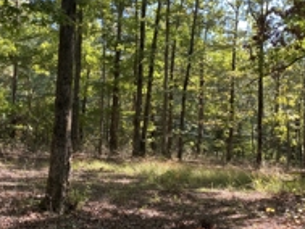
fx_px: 485
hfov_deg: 34.9
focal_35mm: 55
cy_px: 76
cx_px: 165
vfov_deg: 26.4
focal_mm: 4.25
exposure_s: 1/208
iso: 32
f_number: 1.8
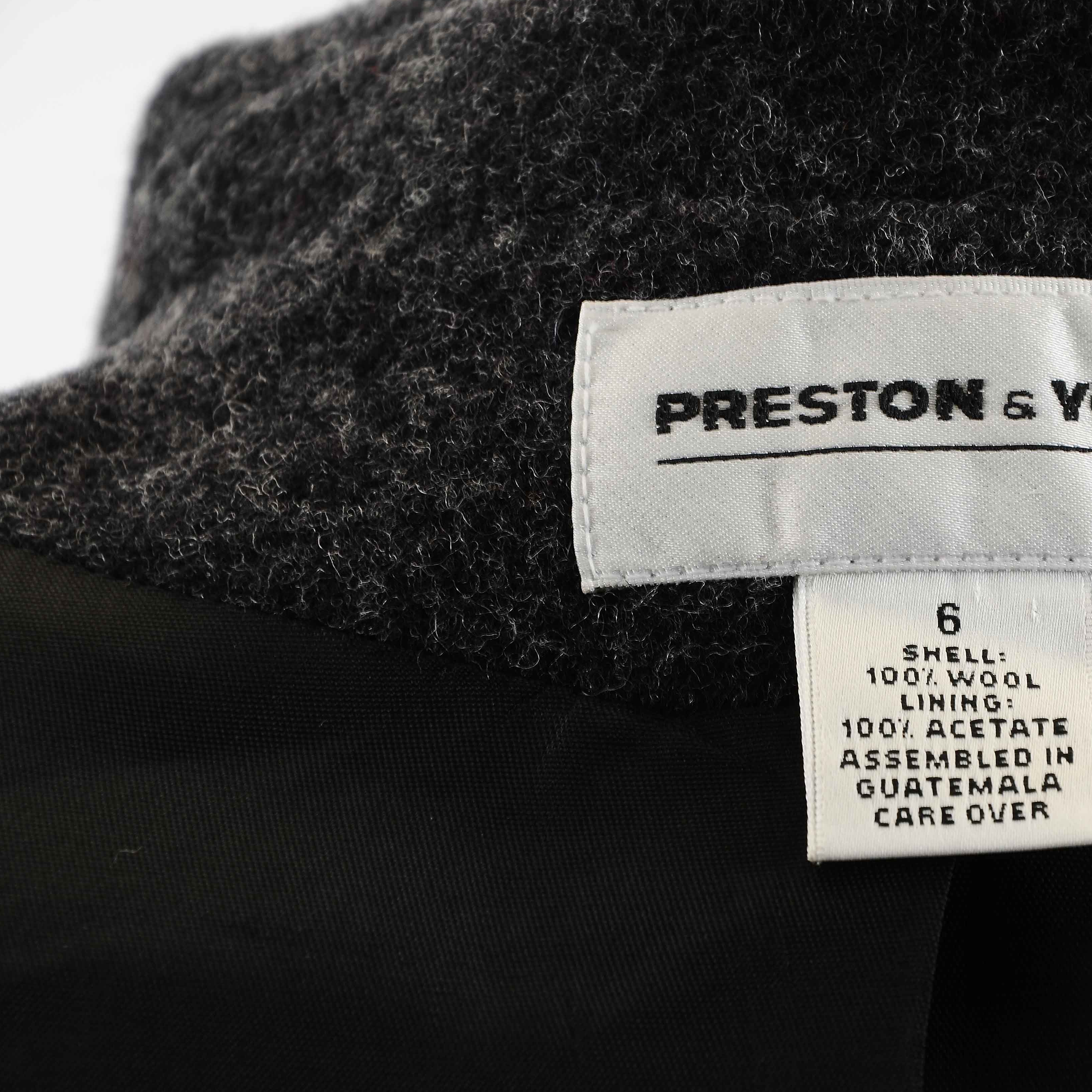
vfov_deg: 8.6
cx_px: 811
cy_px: 544
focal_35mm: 203
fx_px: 7232
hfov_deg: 8.6
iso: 160
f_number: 8
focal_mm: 105
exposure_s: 1/80
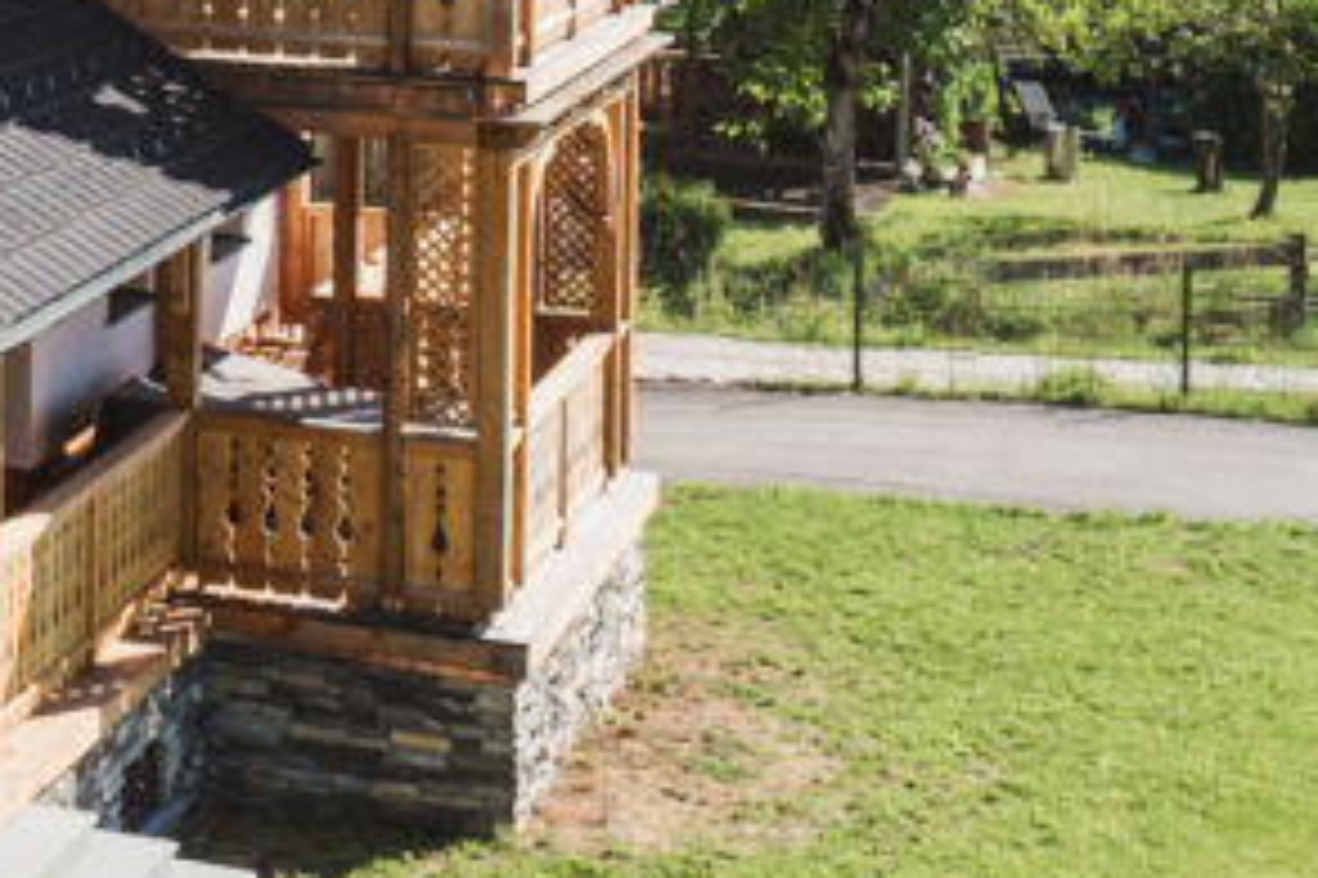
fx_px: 3842
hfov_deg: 16.4
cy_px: -72
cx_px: -1044
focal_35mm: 105
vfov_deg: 12.8
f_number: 7.1
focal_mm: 20
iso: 200
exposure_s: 1/320
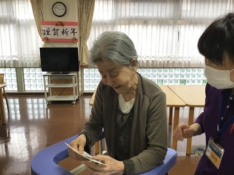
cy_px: 88
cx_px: 117
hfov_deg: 58.4
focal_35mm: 31
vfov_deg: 45.4
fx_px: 210
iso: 32
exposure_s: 1/30
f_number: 2.4
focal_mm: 3.3
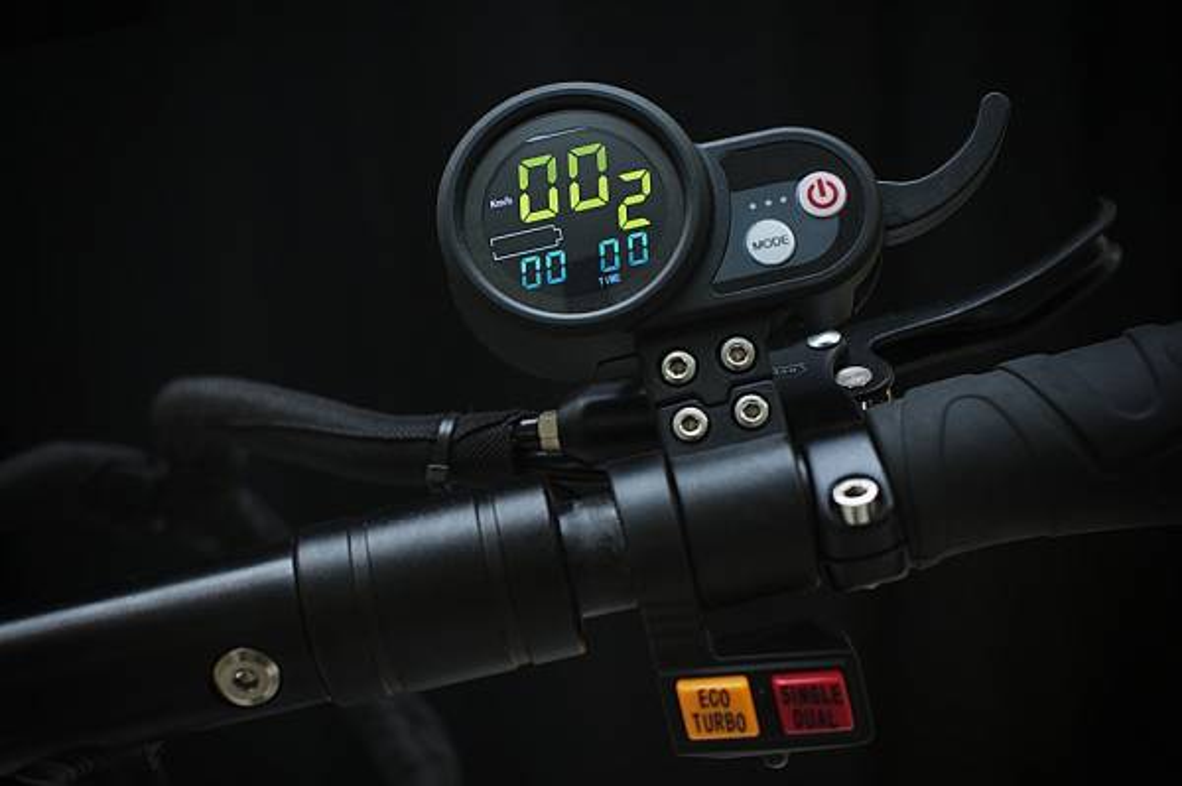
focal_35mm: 50
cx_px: 591
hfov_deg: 39.6
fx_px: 1640
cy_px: 393
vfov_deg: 26.9
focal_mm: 50
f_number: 4.5
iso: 640
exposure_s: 1/125
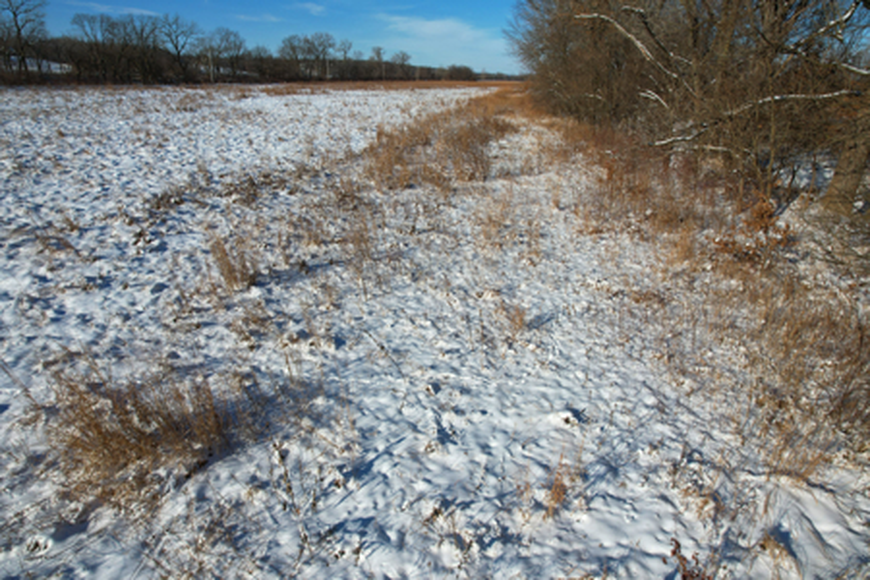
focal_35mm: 22
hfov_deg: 78.6
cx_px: 435
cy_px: 290
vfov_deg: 57.2
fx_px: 532
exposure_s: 1/4000
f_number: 2.8
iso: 100
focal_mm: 8.38
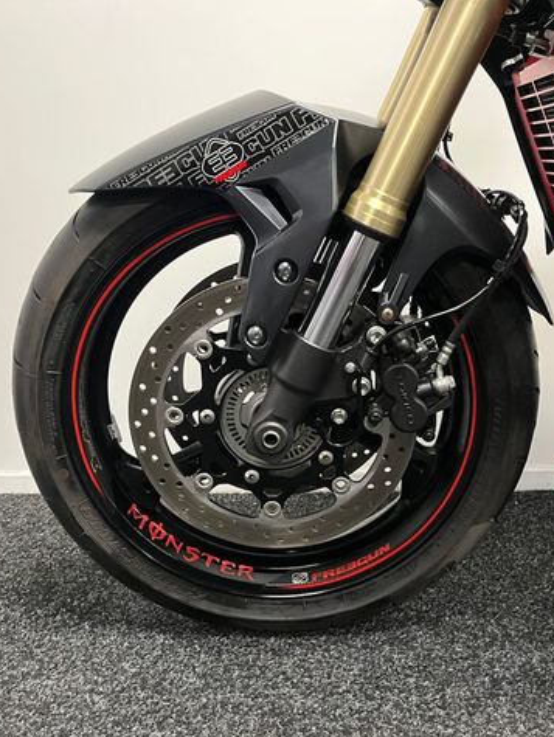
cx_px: 303
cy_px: 371
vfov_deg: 52.6
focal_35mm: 35
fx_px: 746
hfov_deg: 40.7
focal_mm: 5.1
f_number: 1.6
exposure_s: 1/50
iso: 250
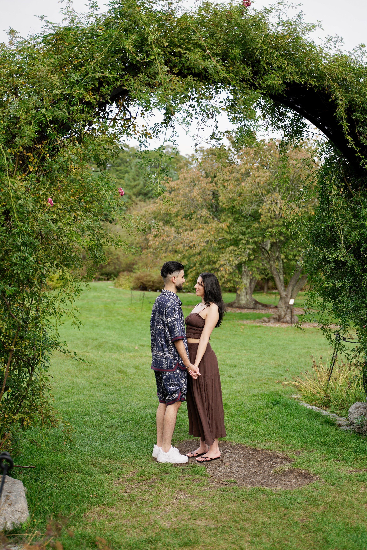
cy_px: 275
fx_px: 764
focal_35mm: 50
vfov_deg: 39.6
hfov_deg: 27.0
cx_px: 184
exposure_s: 1/800
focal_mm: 50
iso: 200
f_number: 2.8
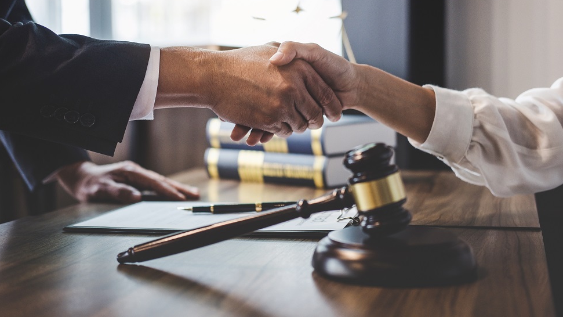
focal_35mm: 56
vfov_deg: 21.4
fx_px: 836
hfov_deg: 37.2
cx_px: 282
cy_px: 135
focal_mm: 35
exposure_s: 1/80
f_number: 2
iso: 640
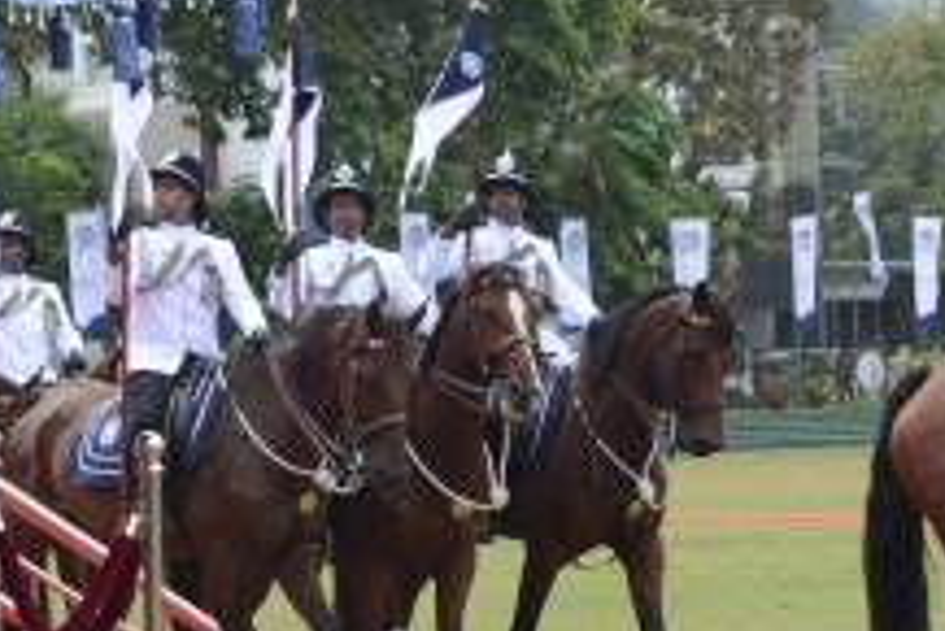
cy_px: 163
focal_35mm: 187
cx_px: 431
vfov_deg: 7.3
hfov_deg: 11.0
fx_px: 4912
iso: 250
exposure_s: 1/125
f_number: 10
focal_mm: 58
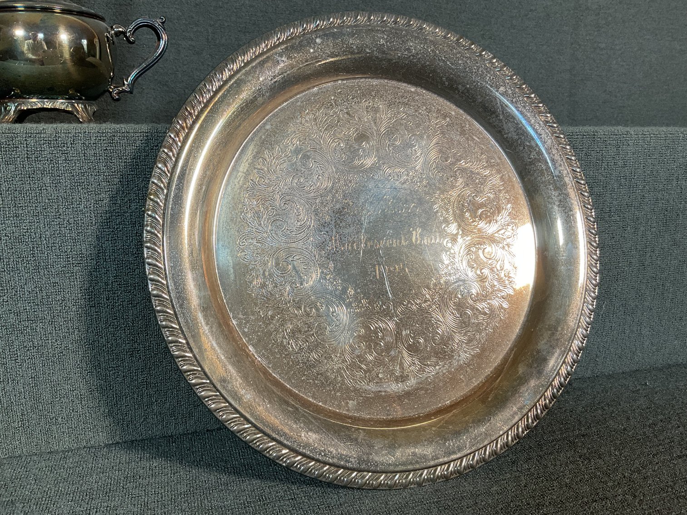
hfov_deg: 61.7
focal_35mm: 29
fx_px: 576
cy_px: 258
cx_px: 344
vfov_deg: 48.2
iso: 50
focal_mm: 3
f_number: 1.8
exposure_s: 1/50
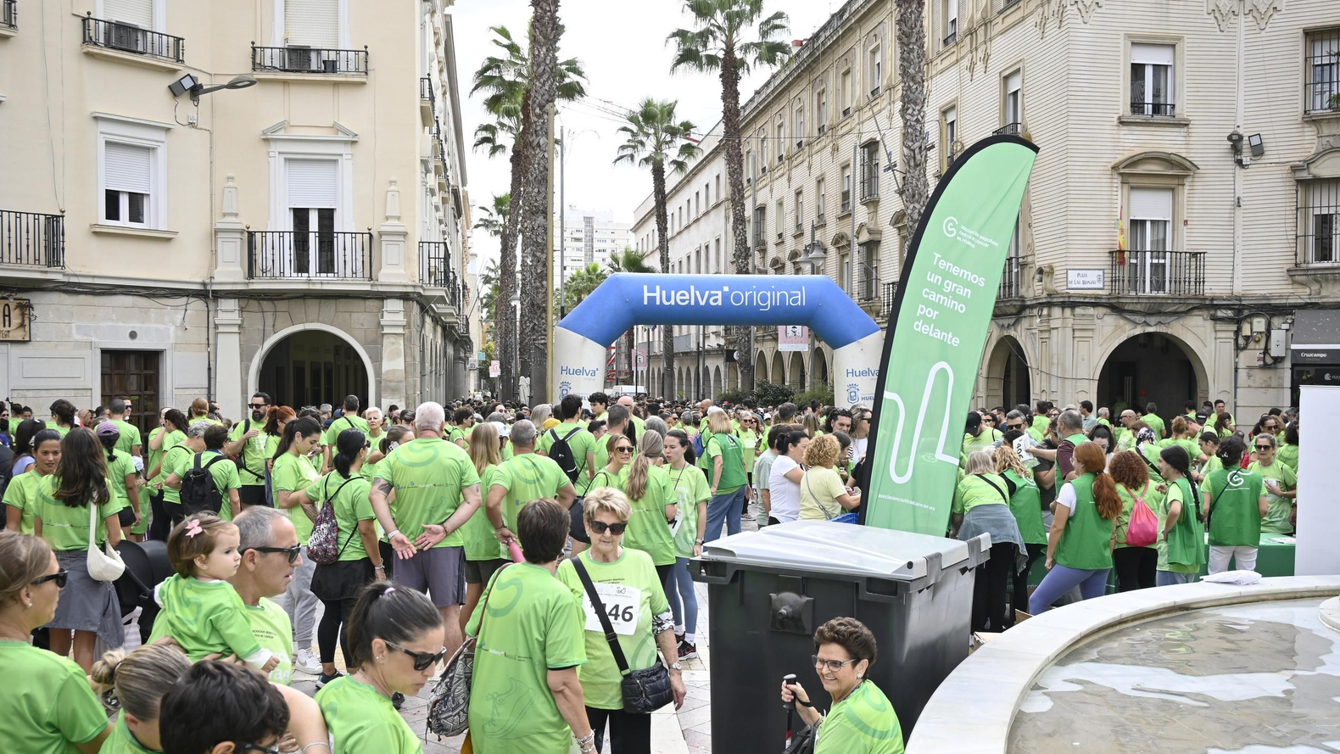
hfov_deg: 55.6
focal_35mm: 36
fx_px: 1272
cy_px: 399
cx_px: 676
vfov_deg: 33.0
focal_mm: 22.5
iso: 100
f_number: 5
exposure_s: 1/250
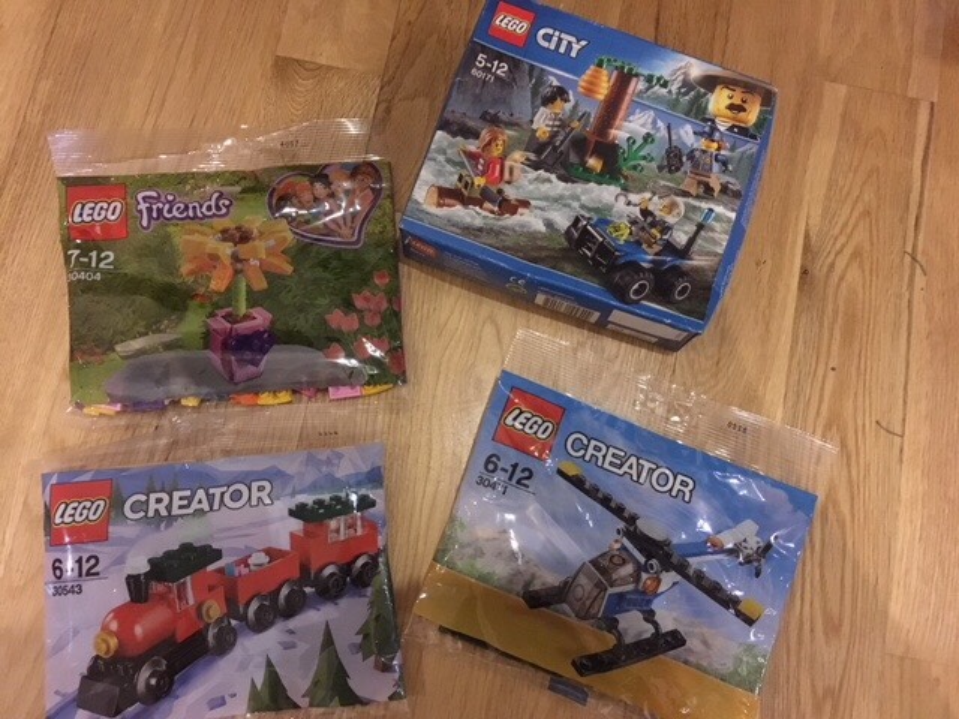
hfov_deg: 61.7
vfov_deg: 48.2
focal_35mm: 29
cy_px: 360
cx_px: 480
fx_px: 803
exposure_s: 1/17
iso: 500
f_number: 2.2
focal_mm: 4.15
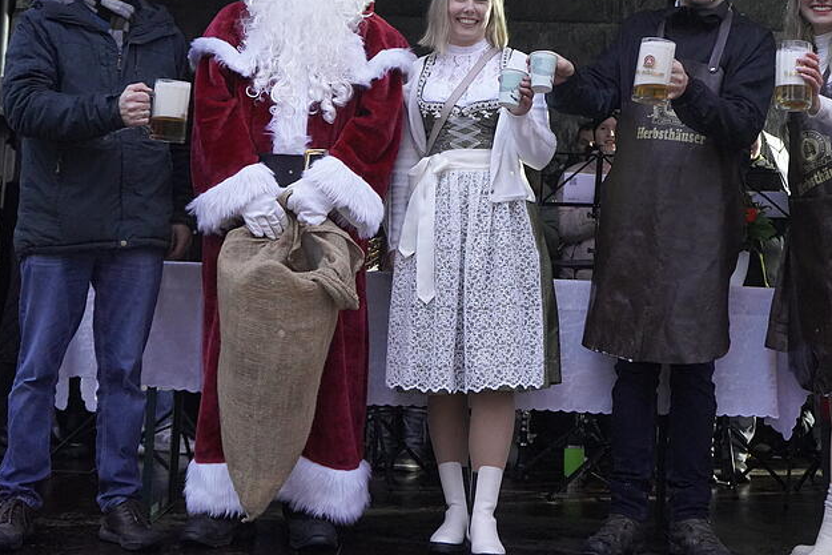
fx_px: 1318
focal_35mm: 57
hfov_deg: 35.0
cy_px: 183
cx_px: 447
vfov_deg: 23.7
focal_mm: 38
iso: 12800
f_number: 4
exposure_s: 1/160
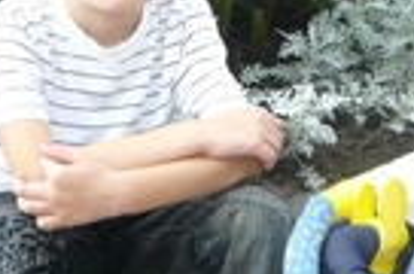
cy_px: -49
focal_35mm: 114
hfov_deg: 18.0
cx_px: 247
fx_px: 1308
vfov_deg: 11.7
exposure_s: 1/100
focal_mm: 5.5
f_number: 2.8
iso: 100
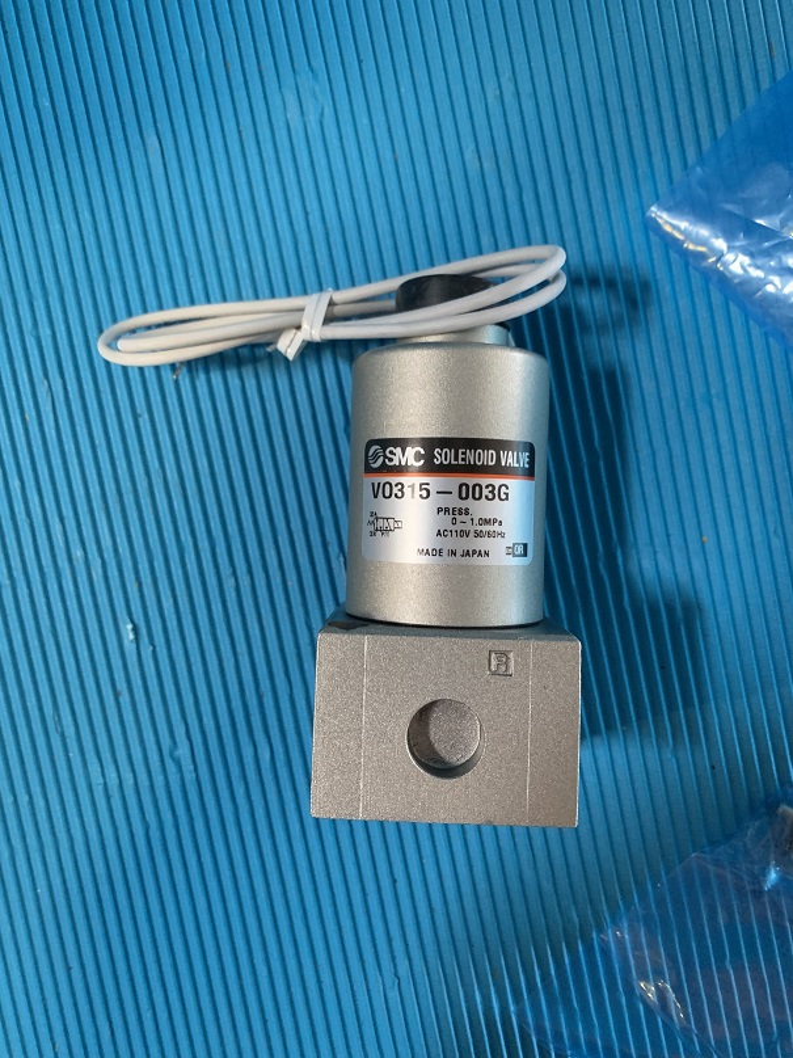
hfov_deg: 53.1
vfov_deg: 67.3
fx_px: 794
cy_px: 529
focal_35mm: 26
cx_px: 396
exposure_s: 1/60
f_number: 1.8
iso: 400
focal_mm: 4.25
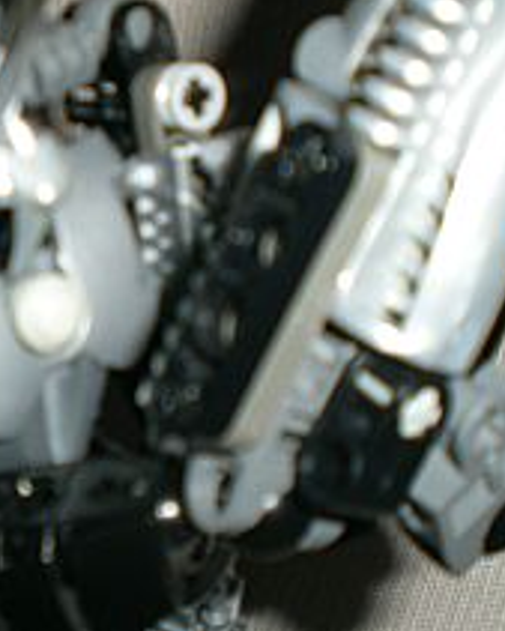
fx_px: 1643
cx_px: -3
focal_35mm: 88
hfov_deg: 17.1
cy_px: 160
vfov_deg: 21.5
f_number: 3.1
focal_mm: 6.3
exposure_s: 1/60
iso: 50
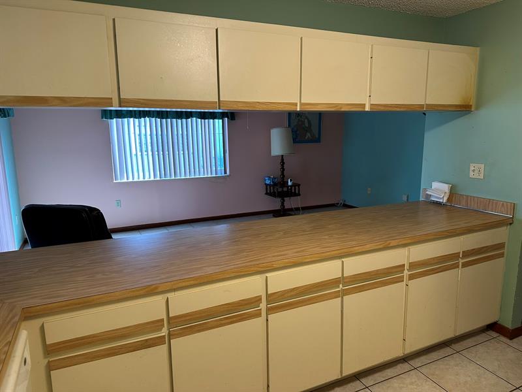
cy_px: 196
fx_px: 362
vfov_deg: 56.8
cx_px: 261
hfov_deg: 71.6
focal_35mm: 24
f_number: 1.78
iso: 200
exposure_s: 1/60
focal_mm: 6.86
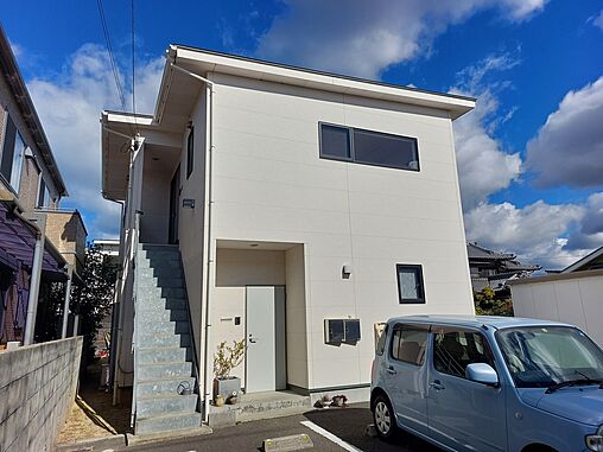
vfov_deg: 56.8
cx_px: 302
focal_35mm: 24
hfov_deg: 71.6
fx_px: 418
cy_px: 226
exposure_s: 1/2479
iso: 25
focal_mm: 5.23
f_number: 1.8
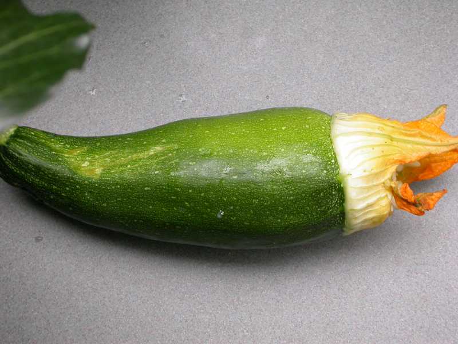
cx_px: 229
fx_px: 1019
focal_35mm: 77
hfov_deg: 25.3
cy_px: 172
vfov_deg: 19.1
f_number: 3.9
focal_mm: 16
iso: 100
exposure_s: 1/112
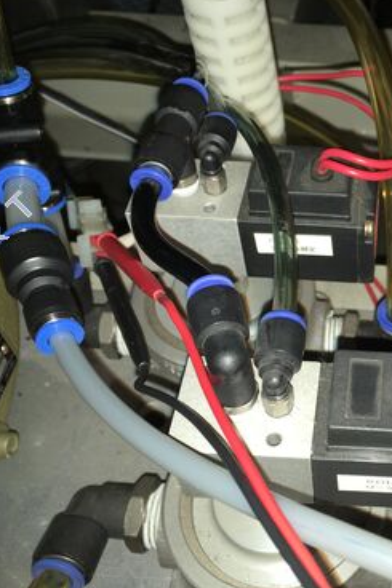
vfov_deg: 47.4
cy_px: 290
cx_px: 368
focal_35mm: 41
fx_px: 670
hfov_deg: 30.8
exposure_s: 1/33
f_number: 2.2
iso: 25
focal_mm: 4.15
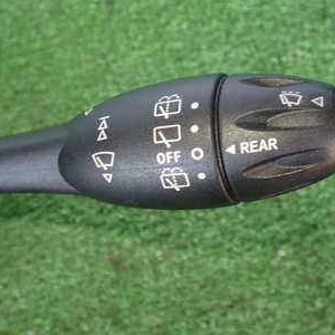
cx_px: 117
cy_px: 164
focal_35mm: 53
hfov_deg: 32.0
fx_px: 580
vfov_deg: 32.2
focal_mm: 5.4
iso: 200
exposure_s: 1/40
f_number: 2.3
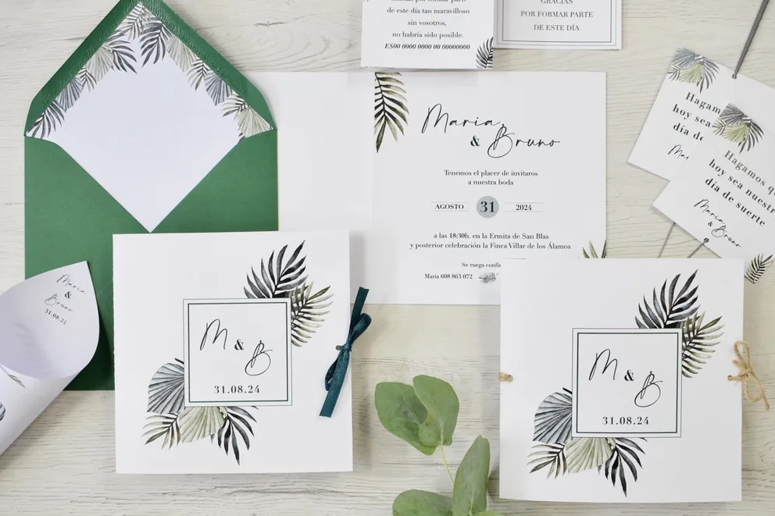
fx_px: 990
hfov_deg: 42.7
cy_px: 243
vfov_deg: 29.2
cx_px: 398
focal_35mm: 46
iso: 3200
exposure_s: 1/1000
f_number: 6.3
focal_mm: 28
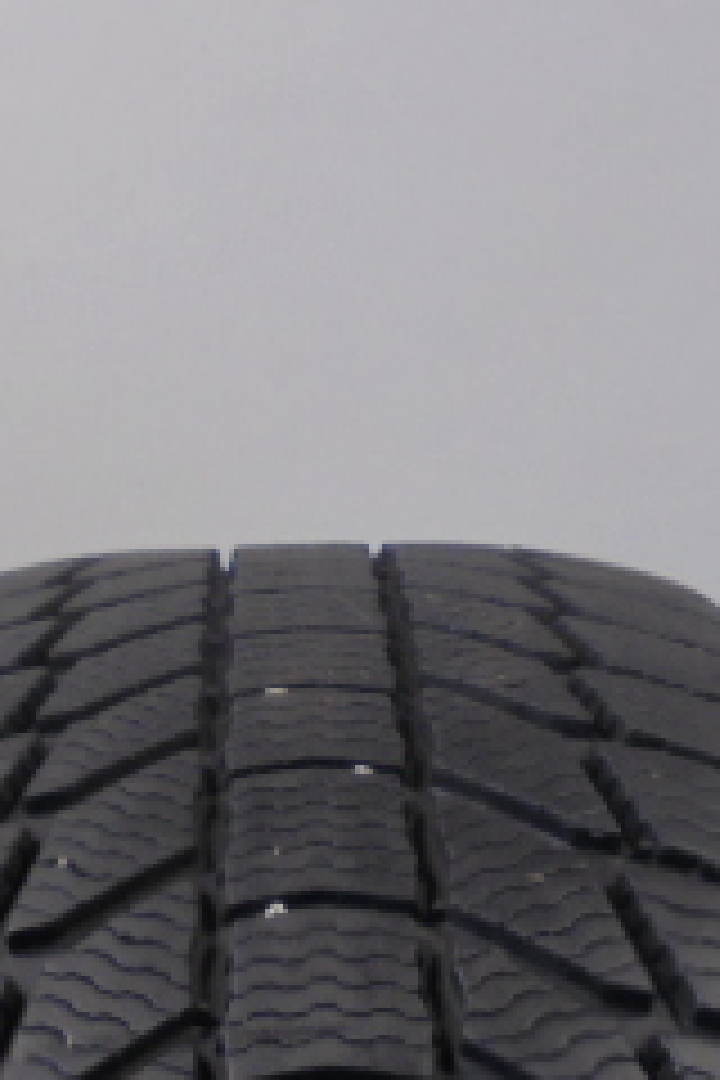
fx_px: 2160
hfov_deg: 18.9
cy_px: 639
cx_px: 274
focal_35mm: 72
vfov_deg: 28.0
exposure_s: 1/30
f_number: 3.5
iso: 160
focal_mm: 4.6
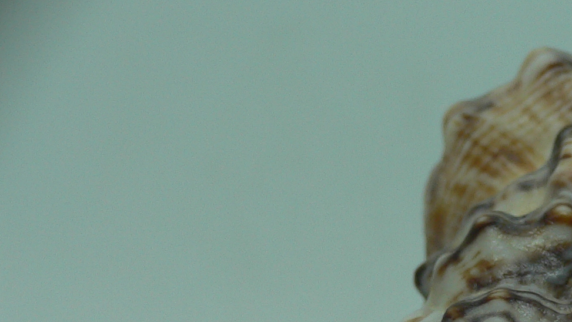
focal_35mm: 79
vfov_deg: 14.6
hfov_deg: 25.4
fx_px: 1198
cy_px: 429
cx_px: 582
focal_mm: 4.6
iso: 80
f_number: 2.8
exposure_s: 1/80
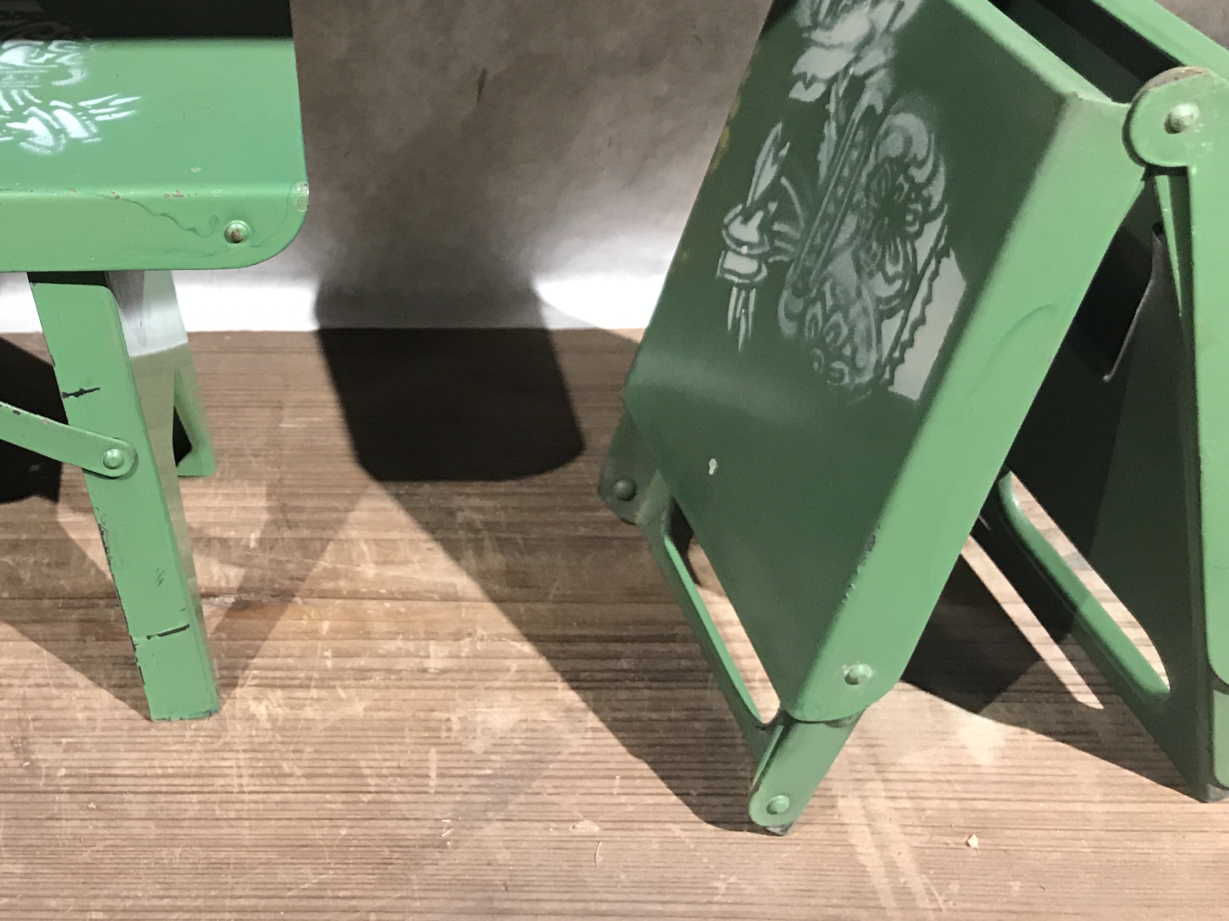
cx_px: 170
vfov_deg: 28.6
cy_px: 212
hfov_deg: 36.3
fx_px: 1775
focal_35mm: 50
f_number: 1.8
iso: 50
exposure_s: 1/17
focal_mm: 3.99
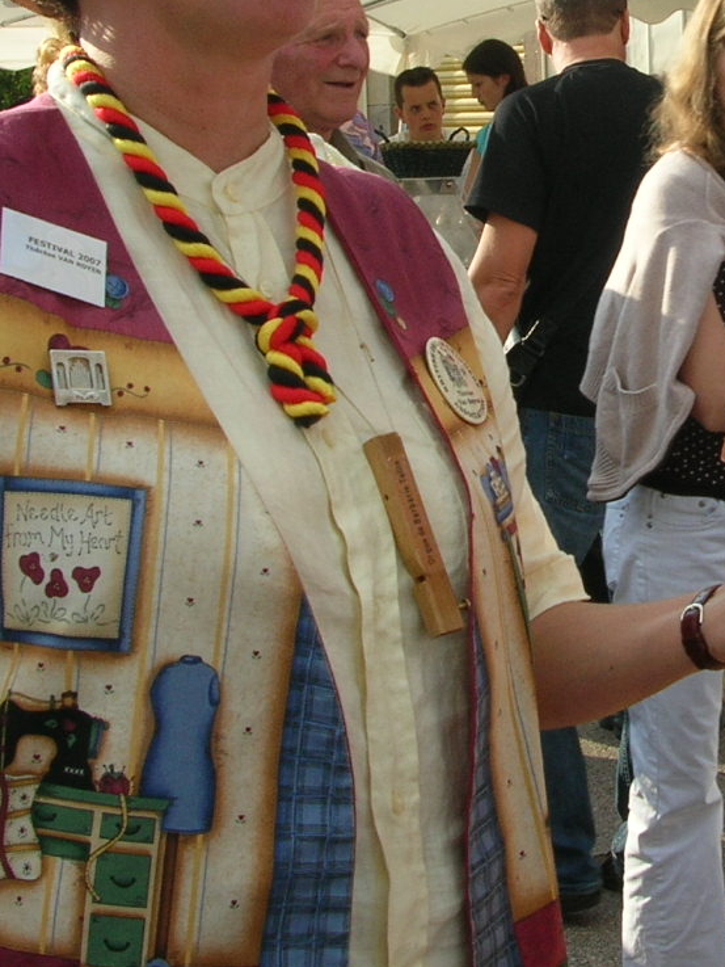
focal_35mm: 76
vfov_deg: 25.4
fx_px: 2122
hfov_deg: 18.8
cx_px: 755
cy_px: 281
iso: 50
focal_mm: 5.8
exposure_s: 1/160
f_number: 5.6
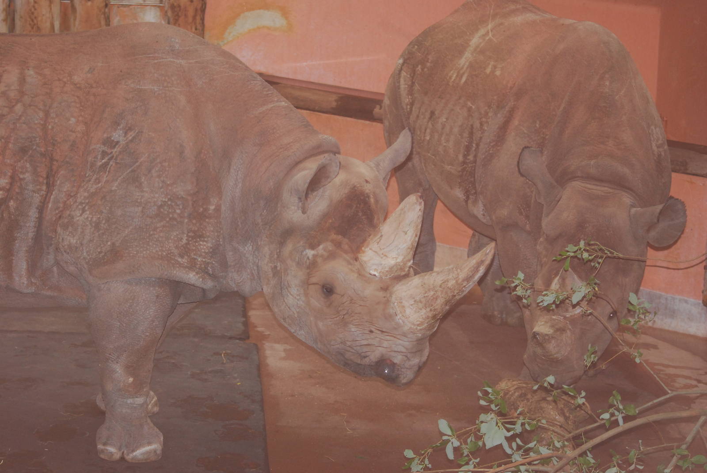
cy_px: 236
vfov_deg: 13.1
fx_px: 2065
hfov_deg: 19.4
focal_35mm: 105
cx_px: 354
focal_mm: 70
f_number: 4
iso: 640
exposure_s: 1/125
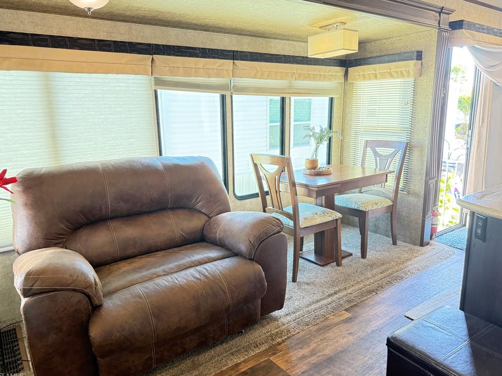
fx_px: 363
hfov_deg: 69.4
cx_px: 248
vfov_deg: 54.9
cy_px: 185
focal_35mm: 25
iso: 640
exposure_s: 1/60
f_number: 1.78
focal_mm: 6.76
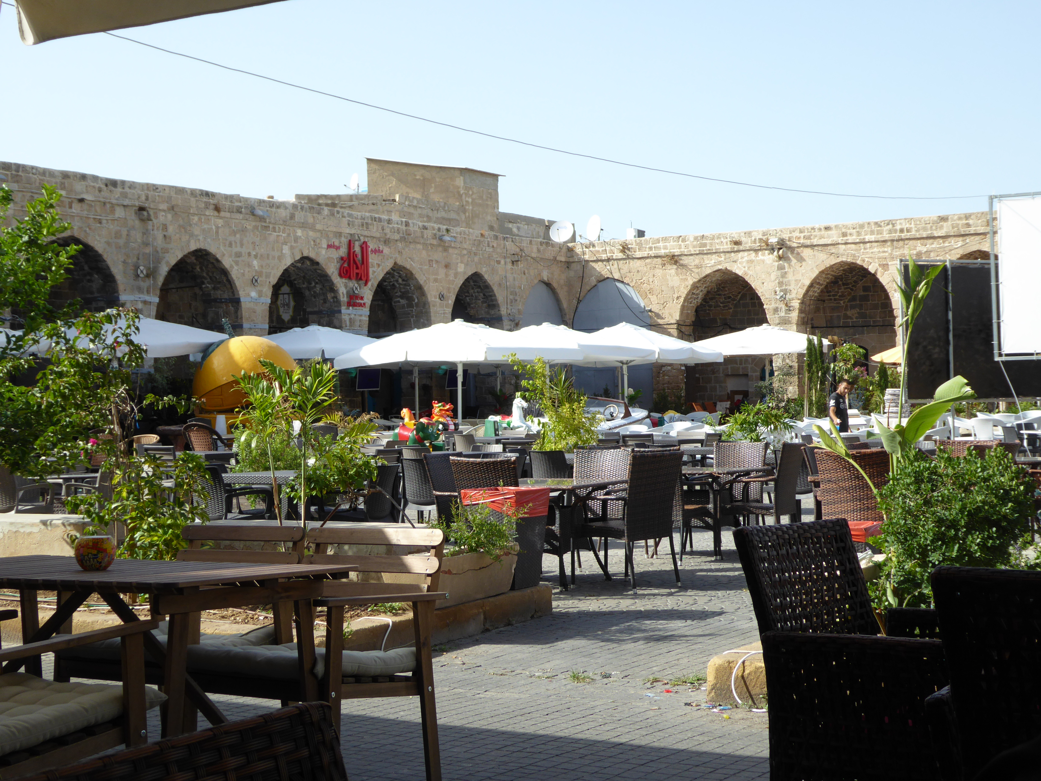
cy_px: 390
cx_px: 520
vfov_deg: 29.1
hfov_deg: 38.2
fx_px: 1504
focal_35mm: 50
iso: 100
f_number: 4.1
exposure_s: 1/400
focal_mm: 9
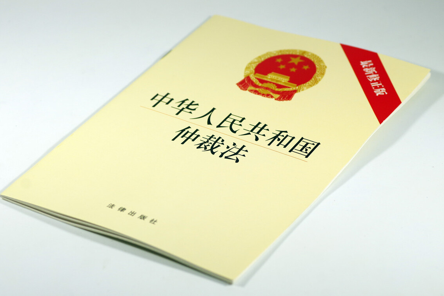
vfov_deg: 8.6
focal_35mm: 159
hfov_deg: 12.9
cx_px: 210
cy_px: 156
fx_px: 1960
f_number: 5.6
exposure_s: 1/160
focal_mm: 100
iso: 400
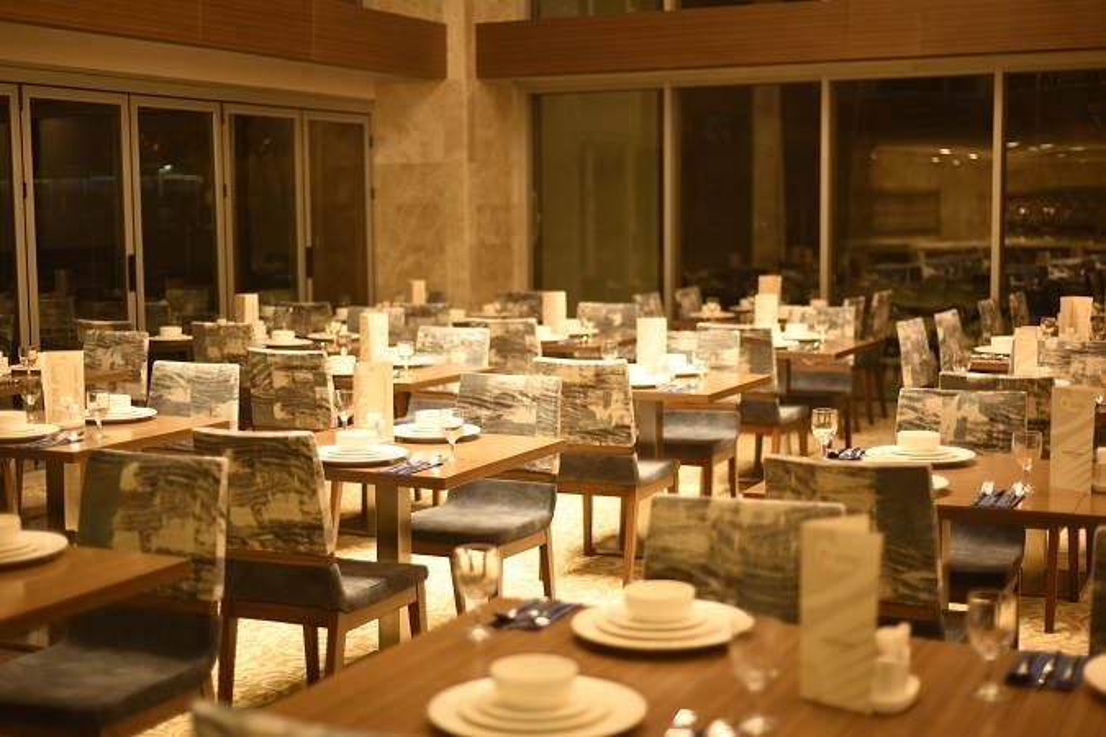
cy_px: 368
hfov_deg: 39.6
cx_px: 553
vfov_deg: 27.0
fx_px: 1536
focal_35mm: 50
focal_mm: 50
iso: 400
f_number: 1.8
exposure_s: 1/80
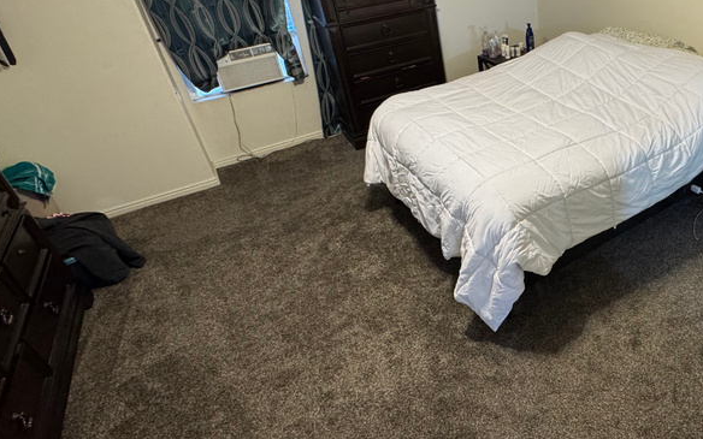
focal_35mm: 26
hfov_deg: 66.7
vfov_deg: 47.3
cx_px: 514
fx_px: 498
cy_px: 171
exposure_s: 1/60
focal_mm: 2.22
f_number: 2.2
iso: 320
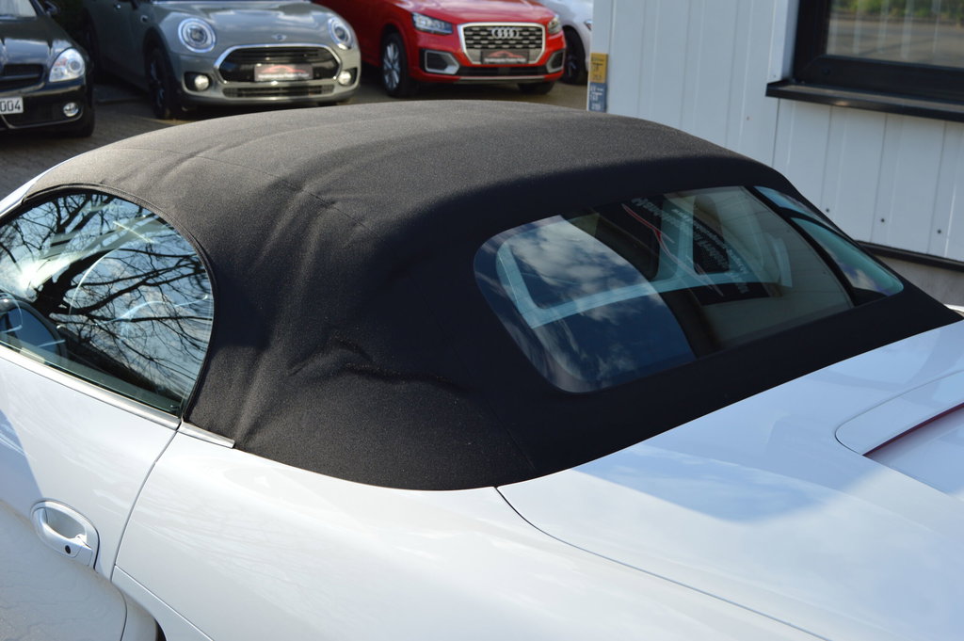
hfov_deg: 42.4
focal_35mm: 46
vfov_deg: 28.9
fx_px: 1244
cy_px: 320
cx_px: 482
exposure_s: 1/200
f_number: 7.1
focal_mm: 31
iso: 100
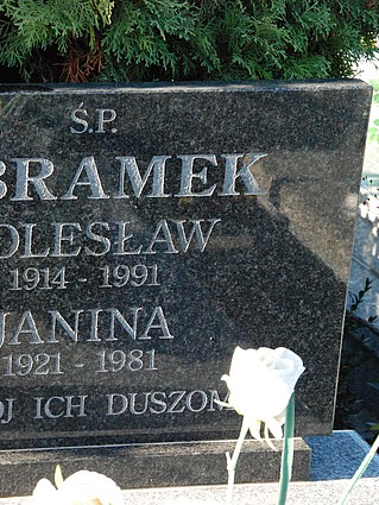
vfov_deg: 17.4
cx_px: 19
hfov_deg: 13.0
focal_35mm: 113
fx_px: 1649
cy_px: 253
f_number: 9
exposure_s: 1/320
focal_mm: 52
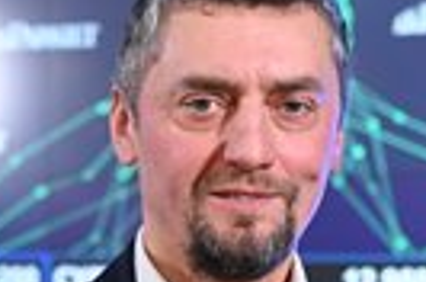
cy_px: 327
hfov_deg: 13.4
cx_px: 48
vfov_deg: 8.9
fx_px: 1794
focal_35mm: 152
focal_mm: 49
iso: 3200
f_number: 4
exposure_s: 1/200
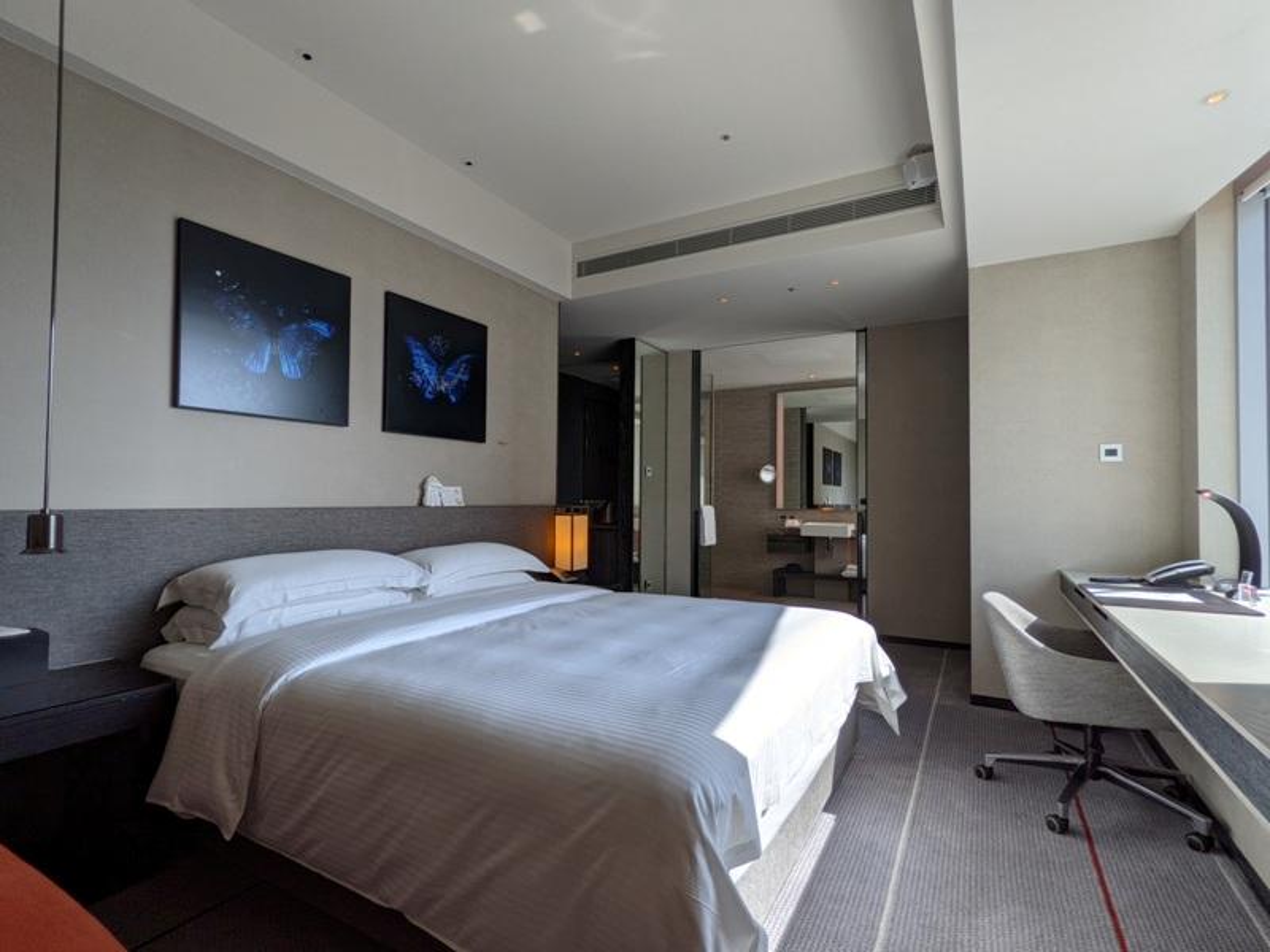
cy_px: 476
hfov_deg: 94.5
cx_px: 635
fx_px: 587
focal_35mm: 16
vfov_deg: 78.1
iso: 37
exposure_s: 1/301
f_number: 2.2
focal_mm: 2.22
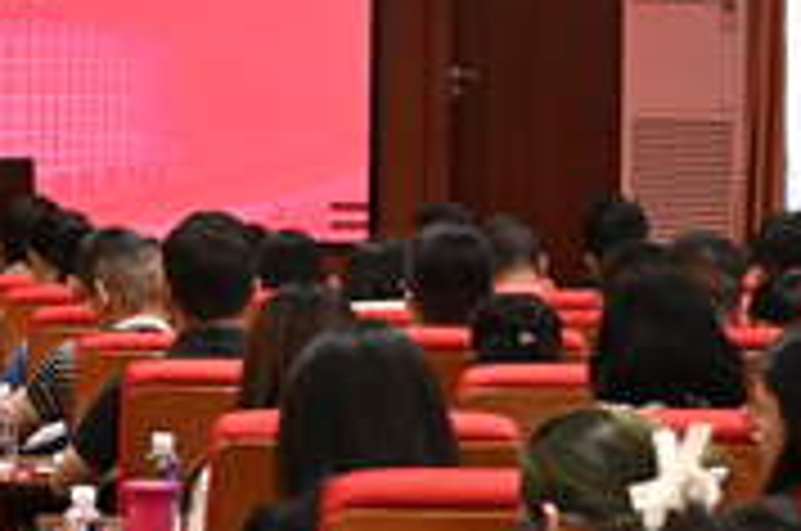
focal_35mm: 216
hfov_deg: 9.4
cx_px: -225
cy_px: 176
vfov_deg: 6.3
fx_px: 4797
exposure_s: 1/125
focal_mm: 48
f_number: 4.2
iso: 1600
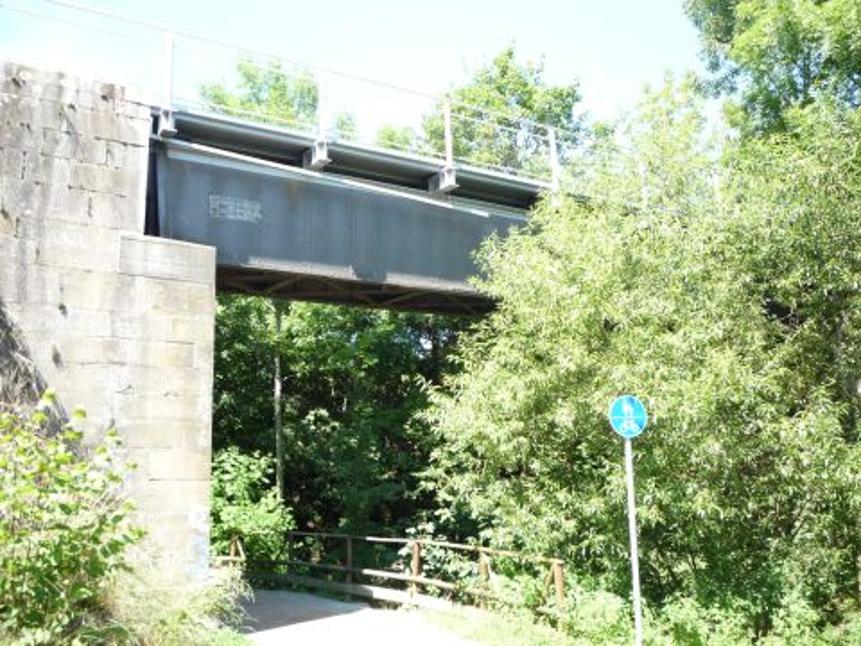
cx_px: 430
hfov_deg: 56.8
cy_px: 323
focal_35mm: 32
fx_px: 796
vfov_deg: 44.2
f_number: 4
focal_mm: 5.2
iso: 100
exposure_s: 1/100
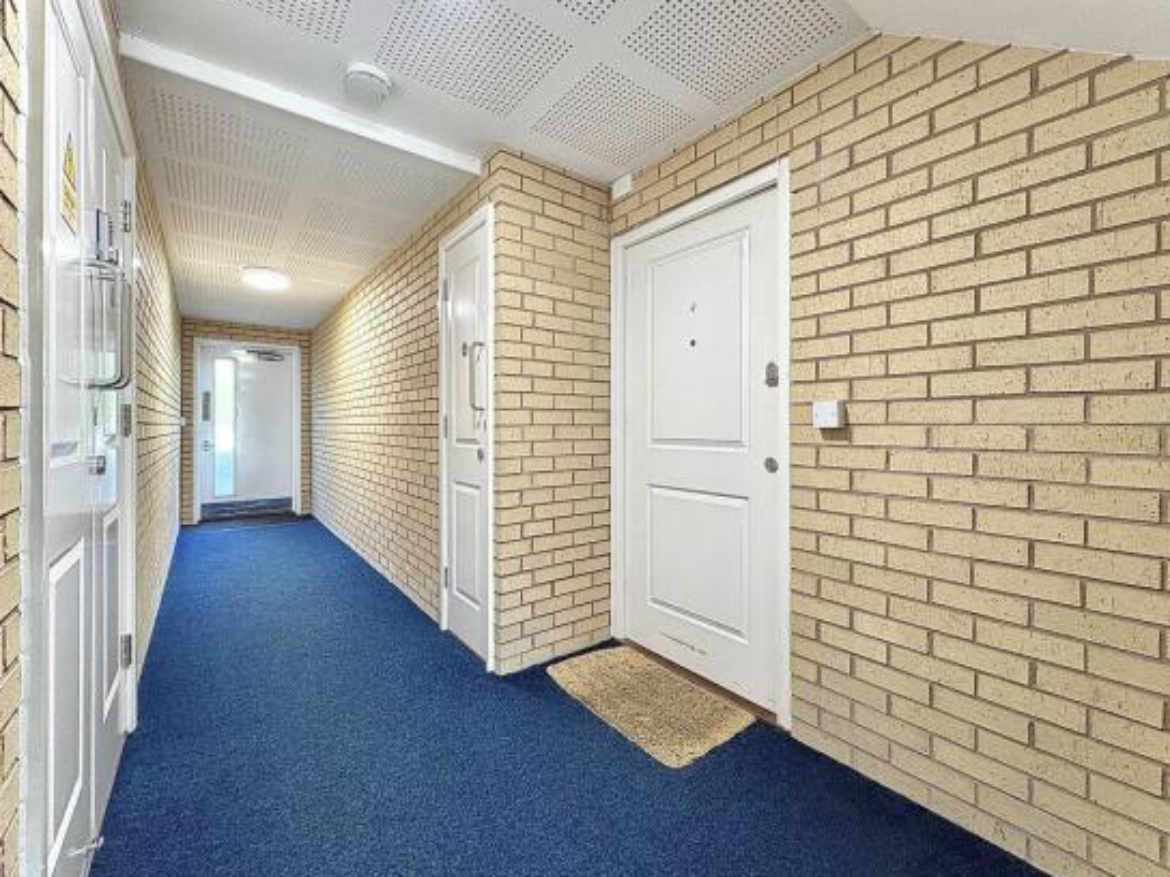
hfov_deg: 98.1
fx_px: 507
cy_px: 427
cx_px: 618
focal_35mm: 15
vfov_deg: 81.7
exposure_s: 1/50
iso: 200
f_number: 2.2
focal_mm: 2.22
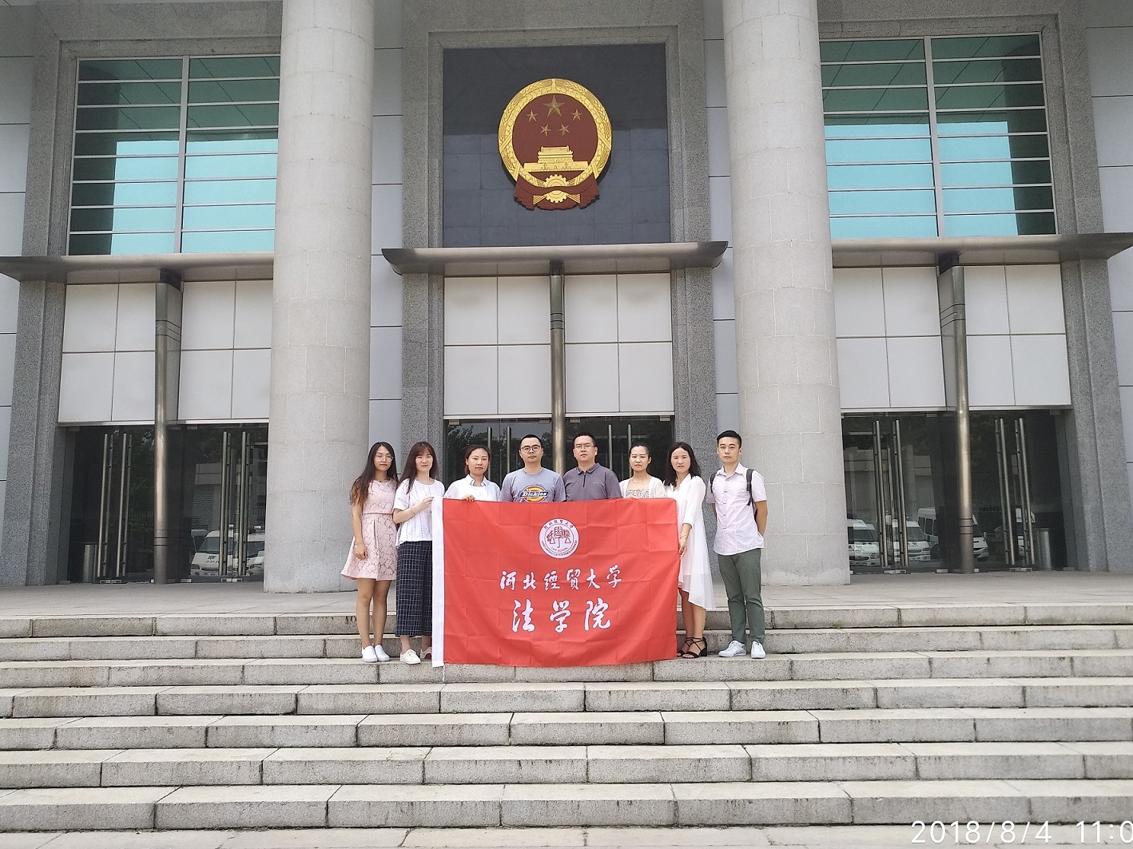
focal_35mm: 22
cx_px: 566
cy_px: 424
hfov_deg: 76.4
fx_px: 720
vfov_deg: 61.1
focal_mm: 3.81
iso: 100
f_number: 2.2
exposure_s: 1/420
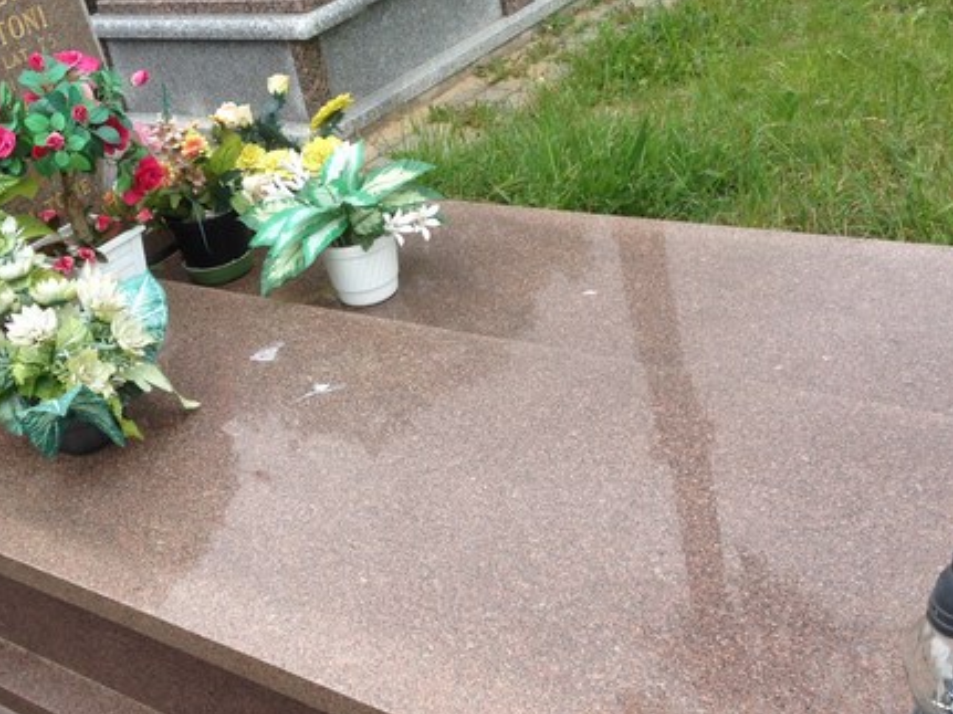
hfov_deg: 38.8
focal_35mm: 49
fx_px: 1349
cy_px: 305
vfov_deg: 29.6
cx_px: 383
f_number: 2.4
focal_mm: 4.12
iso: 50
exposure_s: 1/511
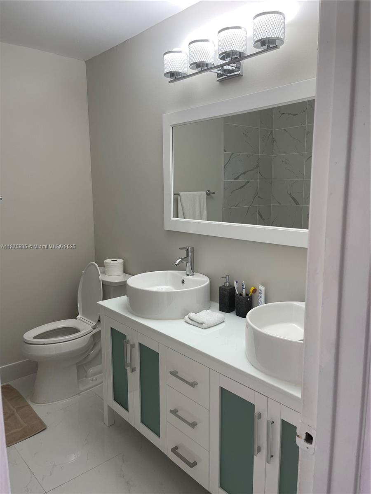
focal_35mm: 26
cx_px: 186
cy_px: 247
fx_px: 372
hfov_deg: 53.1
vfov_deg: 67.3
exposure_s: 1/120
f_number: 1.6
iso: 64
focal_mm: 5.1
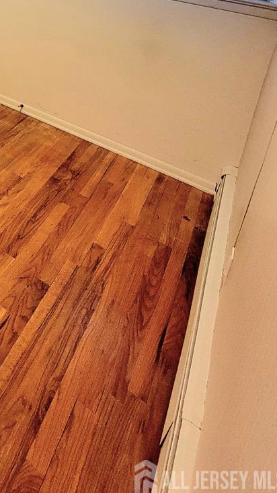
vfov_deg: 52.9
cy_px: 5
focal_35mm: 29
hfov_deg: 31.5
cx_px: -78
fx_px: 379
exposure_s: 1/60.2
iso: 400
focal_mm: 2.2
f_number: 2.2
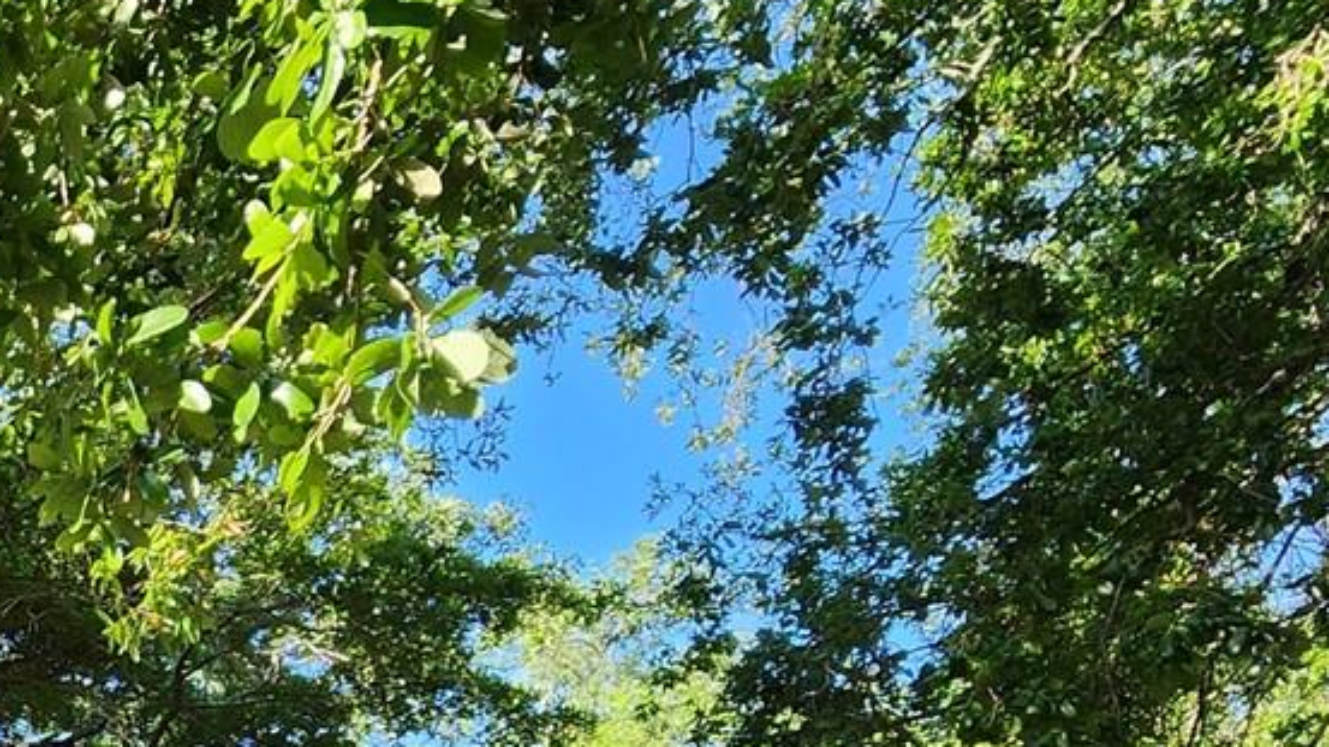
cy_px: 1213
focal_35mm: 41
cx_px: -418
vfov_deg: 22.1
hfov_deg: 34.3
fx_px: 1445
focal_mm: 2.2
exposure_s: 1/379
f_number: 2.2
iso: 50
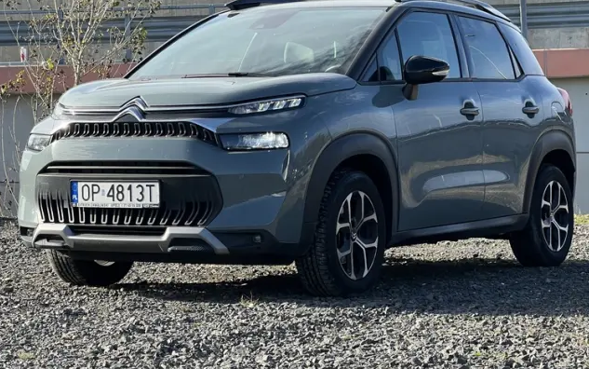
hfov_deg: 18.9
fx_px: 1766
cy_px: 127
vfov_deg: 11.9
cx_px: 294
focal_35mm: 110
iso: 32
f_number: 2.8
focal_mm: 9
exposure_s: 1/259
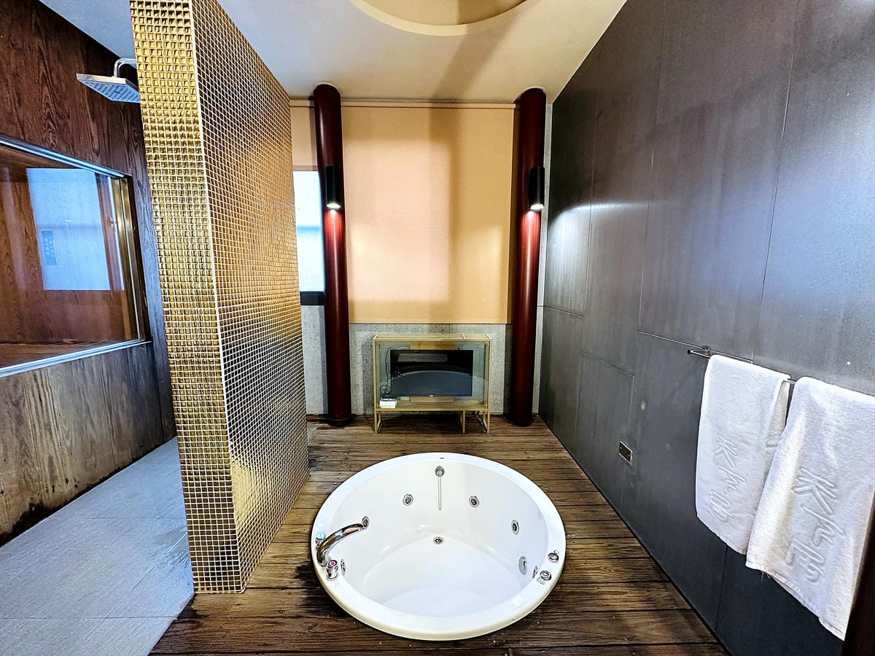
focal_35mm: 14
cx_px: 438
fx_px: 354
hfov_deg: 102.1
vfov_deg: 85.7
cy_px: 328
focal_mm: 2.22
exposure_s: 1/60
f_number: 2.2
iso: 640
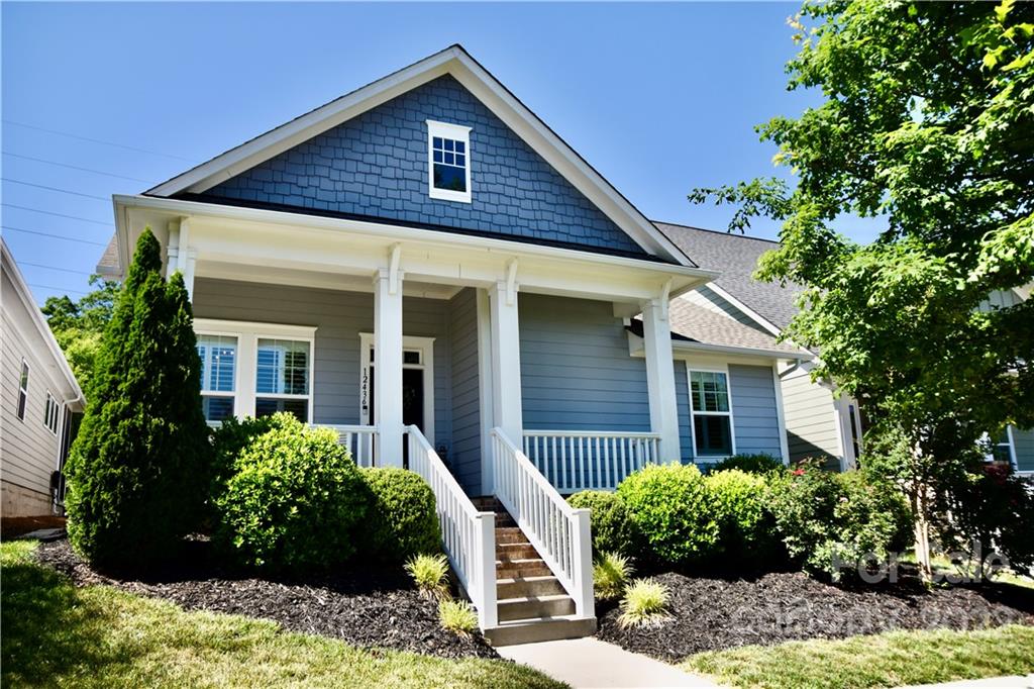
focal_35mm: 26
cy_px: 344
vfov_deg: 50.4
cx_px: 517
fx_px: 732
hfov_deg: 70.5
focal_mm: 17
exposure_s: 1/2000
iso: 125
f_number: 2.8
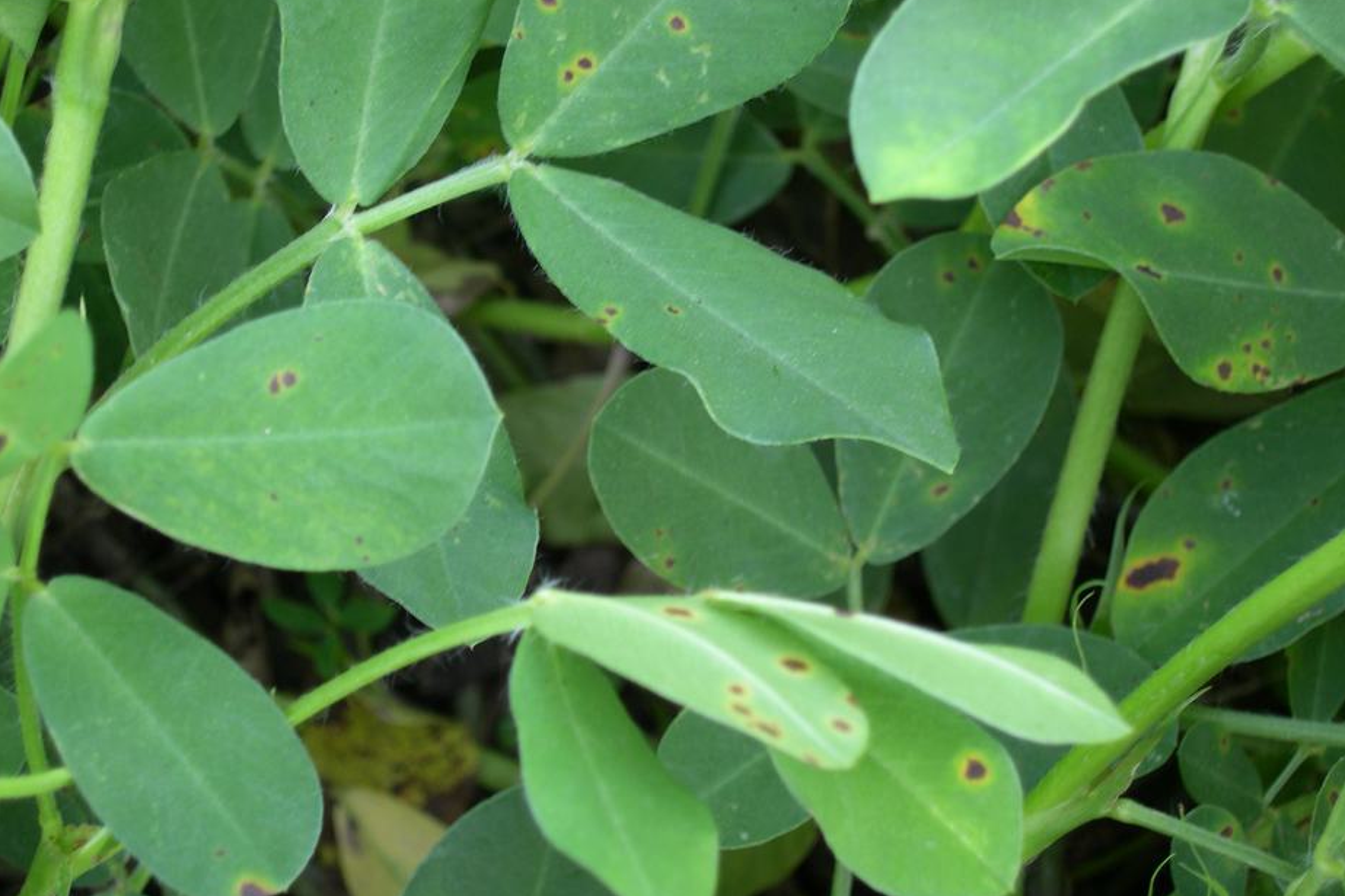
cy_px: 433
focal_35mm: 81
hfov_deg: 25.1
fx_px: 3026
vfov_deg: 16.8
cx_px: 677
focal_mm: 16.3
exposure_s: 1/31.5
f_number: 4
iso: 100
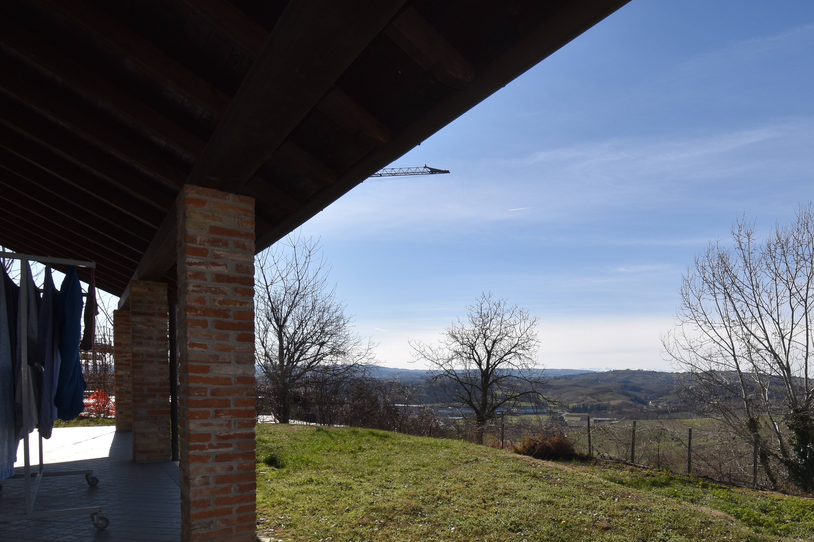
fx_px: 520
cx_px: 542
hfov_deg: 73.8
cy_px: 411
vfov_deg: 52.5
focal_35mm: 23
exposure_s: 1/200
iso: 100
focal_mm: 10
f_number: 11
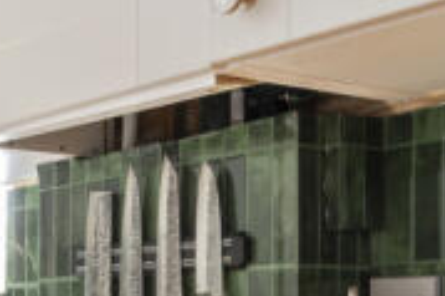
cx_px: -119
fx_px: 988
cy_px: 367
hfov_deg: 22.8
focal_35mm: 80
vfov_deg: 16.3
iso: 200
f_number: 16
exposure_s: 1/1.25
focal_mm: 14
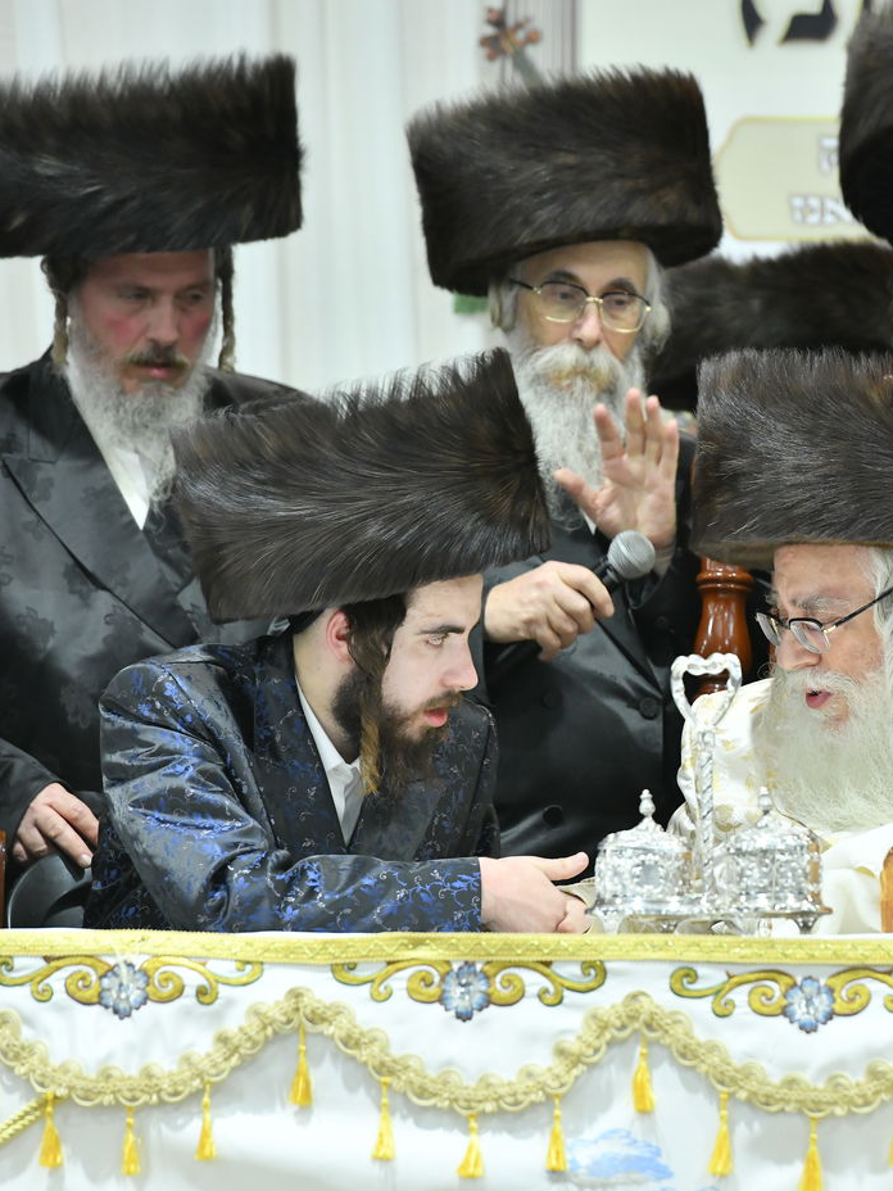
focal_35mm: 290
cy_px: 596
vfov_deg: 6.8
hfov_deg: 5.1
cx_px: 659
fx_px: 9975
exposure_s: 1/125
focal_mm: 200
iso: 2000
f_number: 5.6
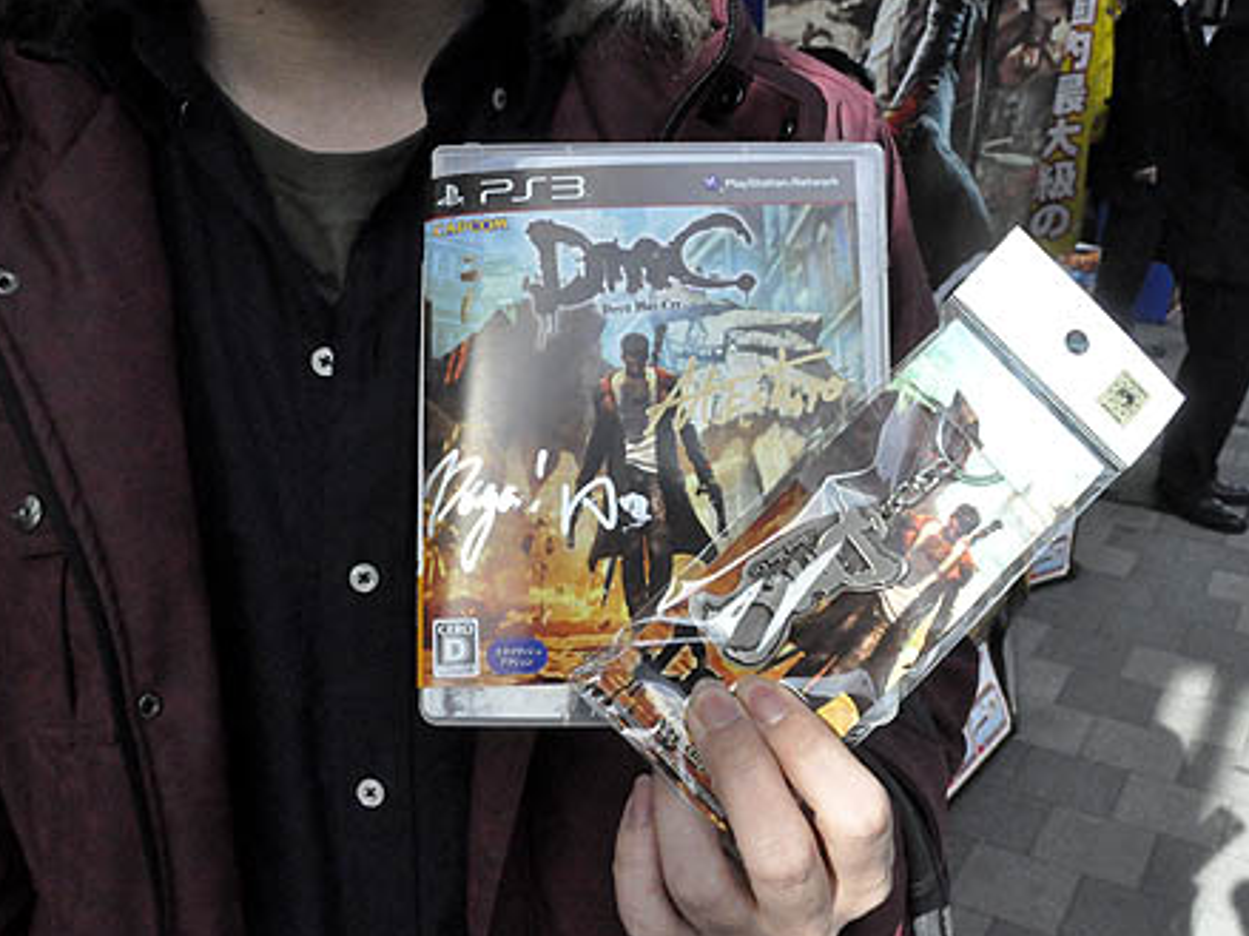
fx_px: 1335
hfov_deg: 50.1
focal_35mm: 37
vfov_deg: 38.6
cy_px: 475
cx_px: 666
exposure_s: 1/1250
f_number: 18
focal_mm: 22
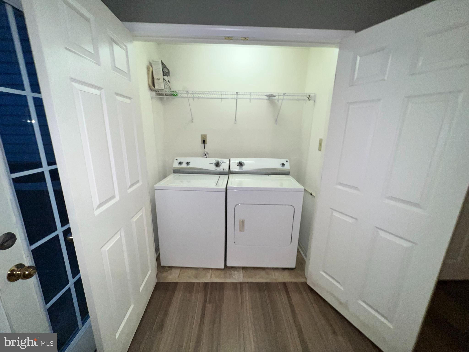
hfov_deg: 106.2
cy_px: 176
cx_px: 234
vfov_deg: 89.9
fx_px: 176
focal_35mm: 13
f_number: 1.8
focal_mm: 1.57
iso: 64
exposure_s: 1/65
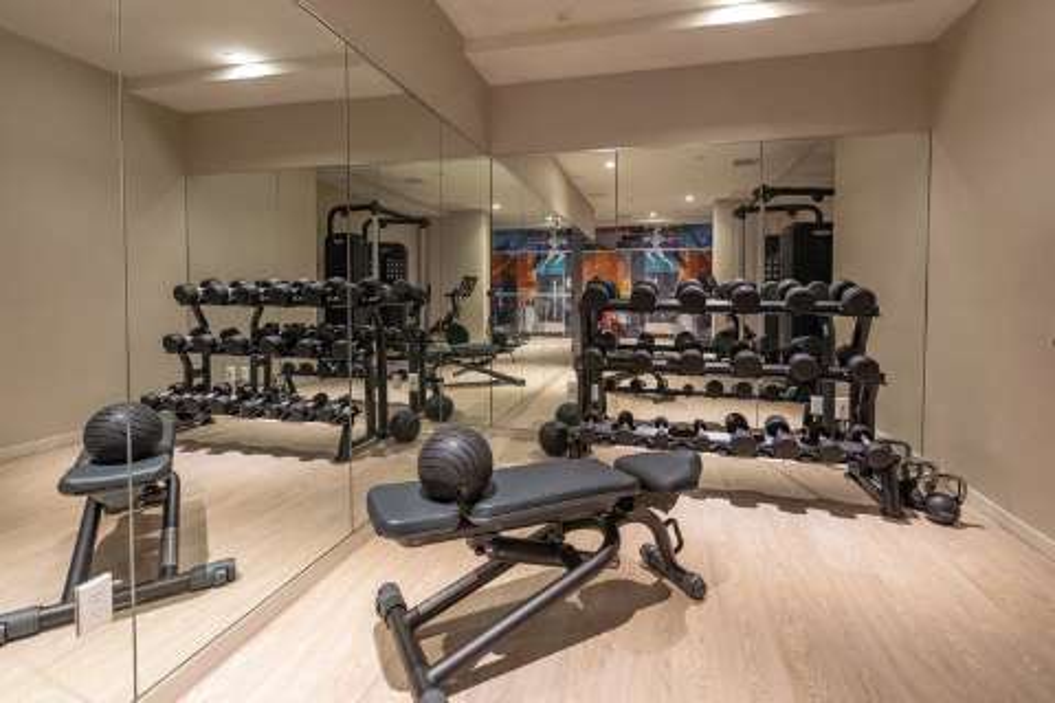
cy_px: 352
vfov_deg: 70.4
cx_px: 528
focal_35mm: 17
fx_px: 498
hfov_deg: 93.3
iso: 400
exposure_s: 1/50
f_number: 5.6
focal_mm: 17
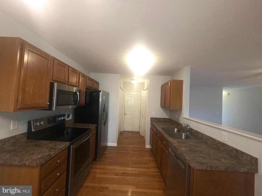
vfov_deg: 89.9
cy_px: 98
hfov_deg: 106.2
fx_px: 98
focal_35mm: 13
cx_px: 131
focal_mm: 2.2
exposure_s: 1/60.2
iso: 320
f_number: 2.2
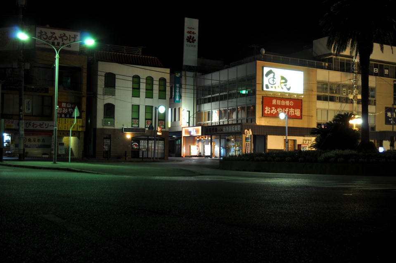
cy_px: 139
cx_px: 205
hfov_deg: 43.6
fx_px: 494
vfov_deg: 29.8
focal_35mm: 45
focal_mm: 28
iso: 200
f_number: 4.5
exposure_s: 1/1.3
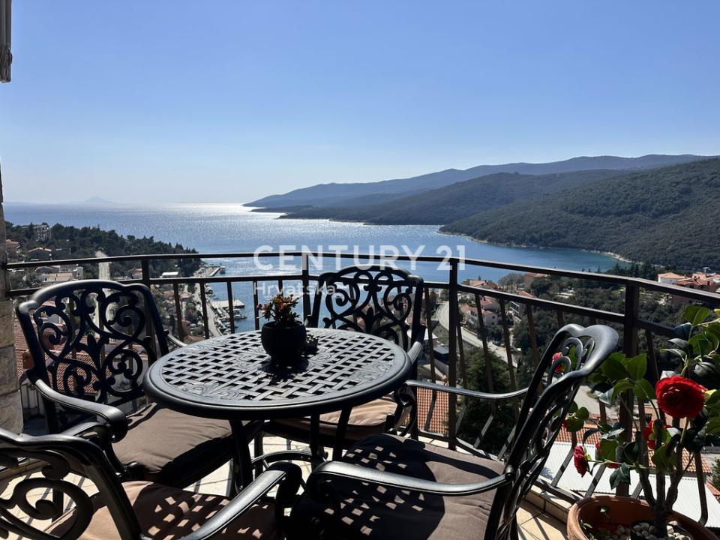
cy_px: 270
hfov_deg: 71.6
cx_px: 360
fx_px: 499
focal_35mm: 24
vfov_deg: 56.8
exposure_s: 1/9709
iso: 80
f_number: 1.78
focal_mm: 6.86
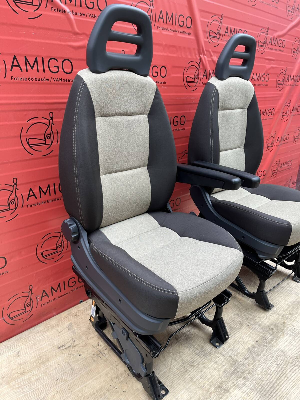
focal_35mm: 26
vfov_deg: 67.3
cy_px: 200
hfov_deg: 53.1
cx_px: 150
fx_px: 300
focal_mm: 5.1
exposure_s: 1/318
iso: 50
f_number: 1.6
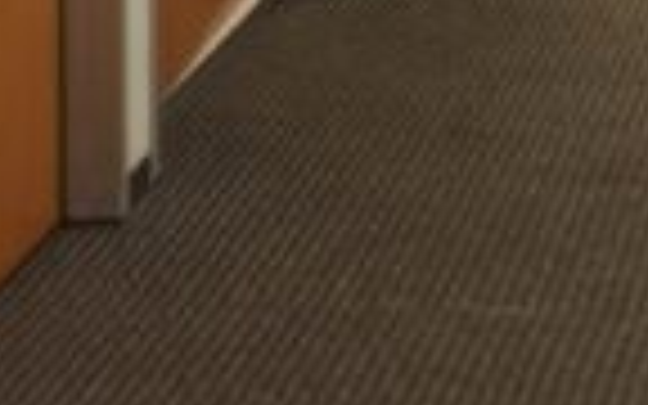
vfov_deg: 7.9
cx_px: 459
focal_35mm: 149
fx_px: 2631
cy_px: -713
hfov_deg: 14.0
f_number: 2.2
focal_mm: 4.15
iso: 40
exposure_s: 1/15
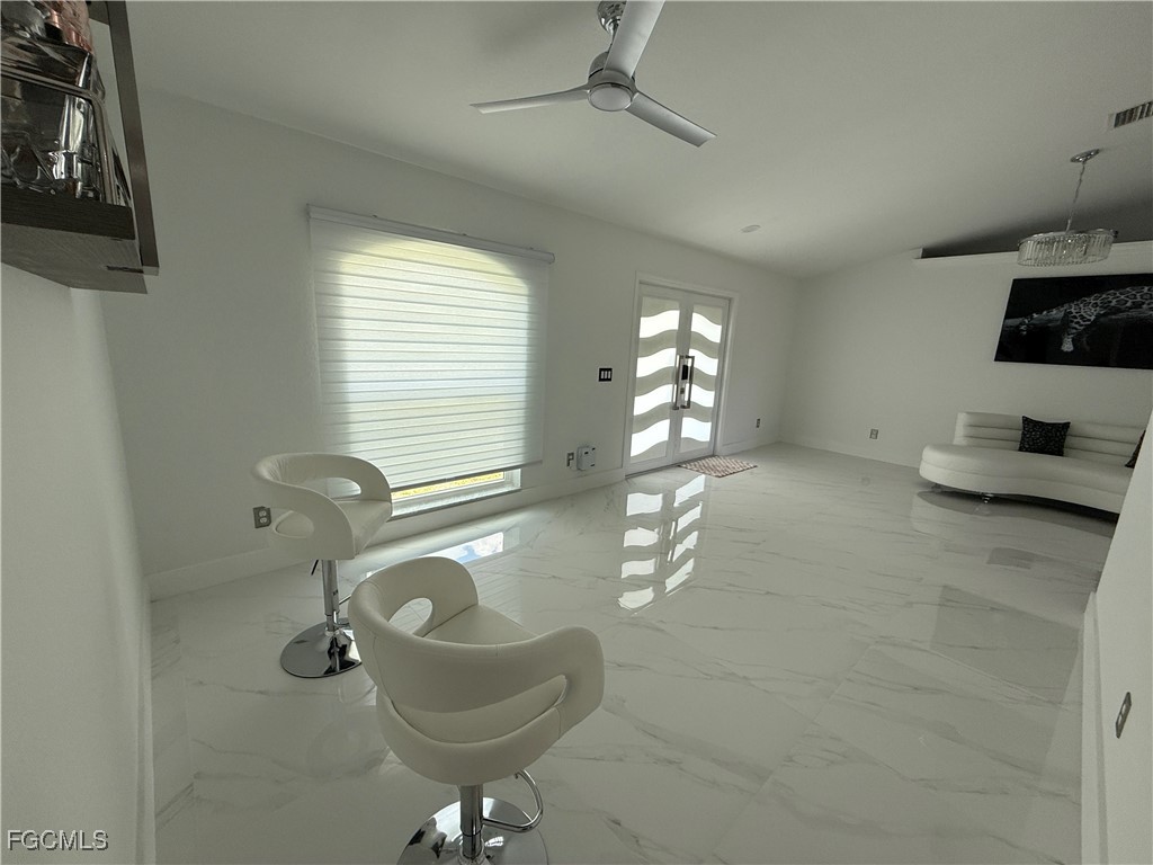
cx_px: 576
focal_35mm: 14
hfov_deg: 102.1
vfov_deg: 85.7
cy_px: 432
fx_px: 466
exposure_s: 1/132
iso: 50
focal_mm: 2.22
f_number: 2.2
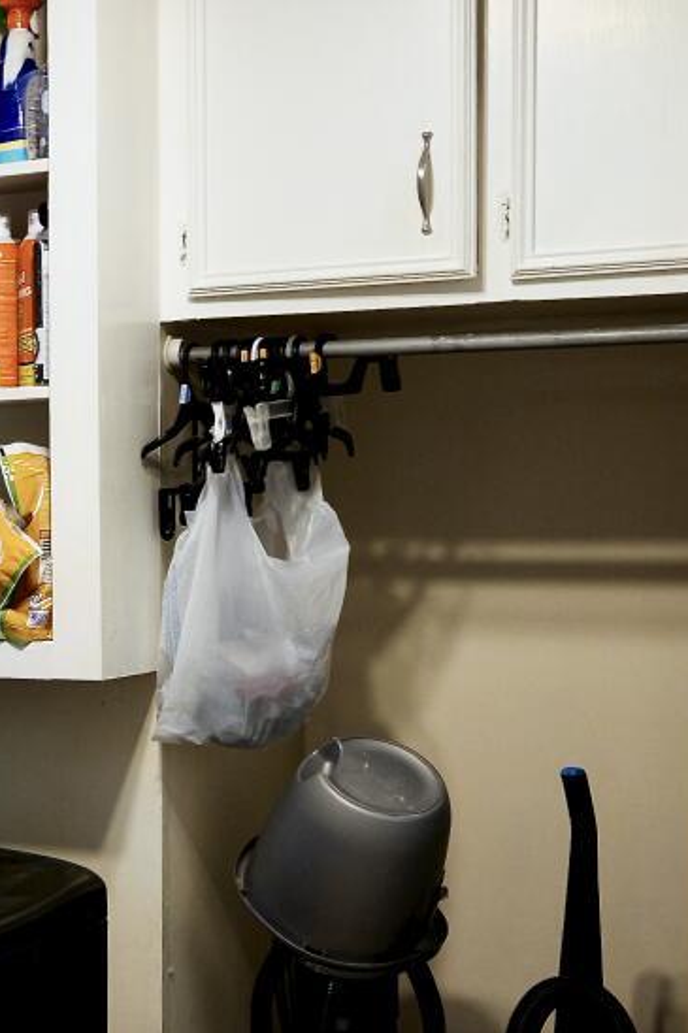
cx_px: -391
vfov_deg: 27.6
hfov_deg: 16.7
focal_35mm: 73
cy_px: 647
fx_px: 2094
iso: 800
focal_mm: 20
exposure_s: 1/60
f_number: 3.5
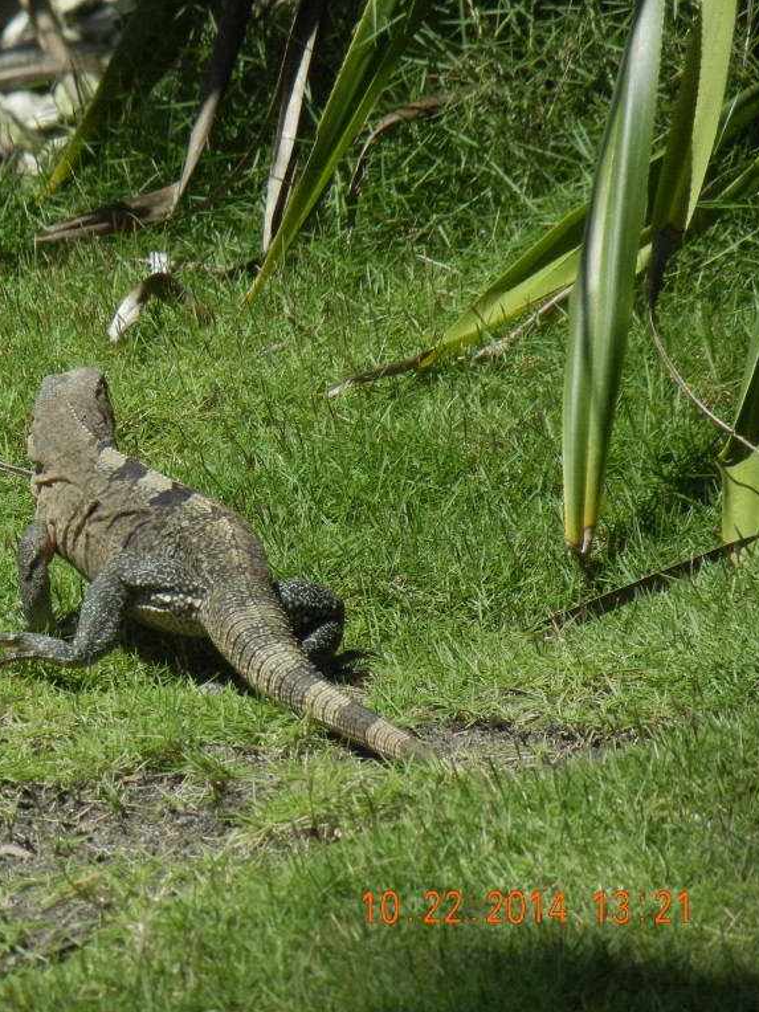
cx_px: 98
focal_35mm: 402
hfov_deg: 3.7
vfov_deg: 4.9
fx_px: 11752
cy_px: 505
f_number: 5.6
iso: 160
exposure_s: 1/800
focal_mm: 54
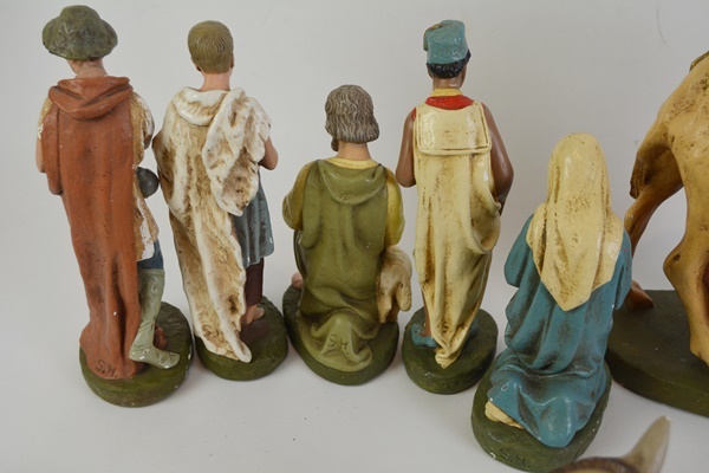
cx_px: 354
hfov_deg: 43.6
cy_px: 236
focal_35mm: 45
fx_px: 886
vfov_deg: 29.9
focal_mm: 30
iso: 400
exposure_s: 1/125
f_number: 5.6
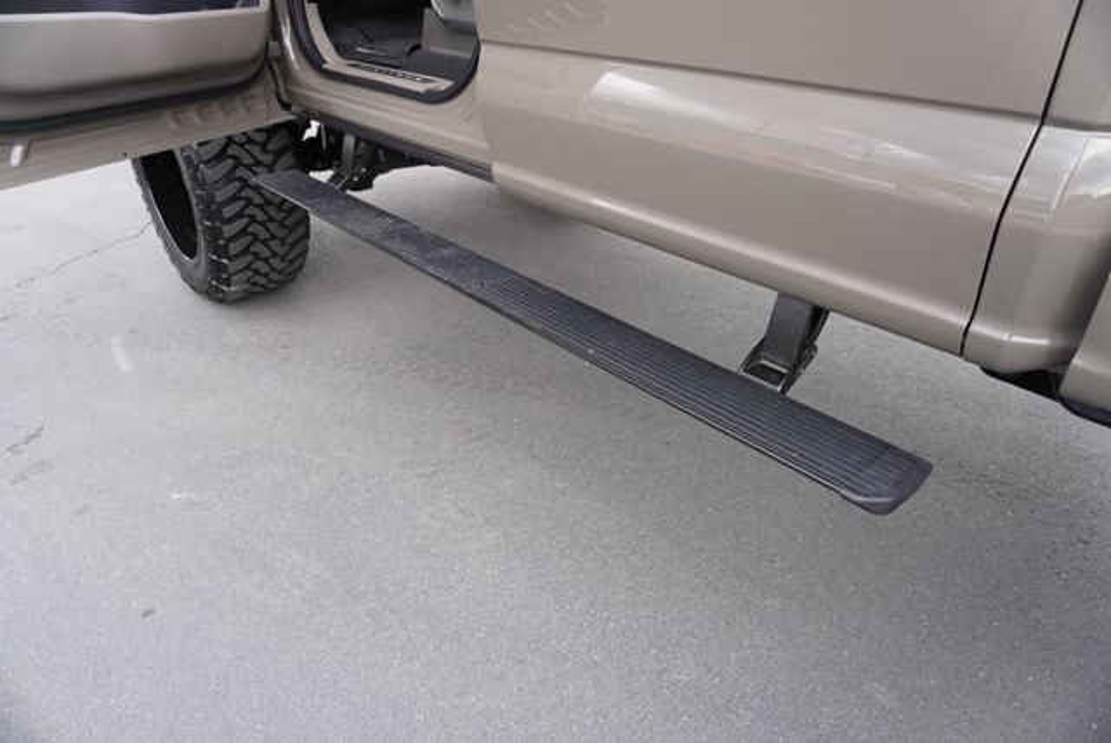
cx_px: 556
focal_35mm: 24
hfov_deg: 73.7
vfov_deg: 53.2
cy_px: 372
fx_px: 741
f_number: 4
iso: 160
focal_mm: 16
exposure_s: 1/160
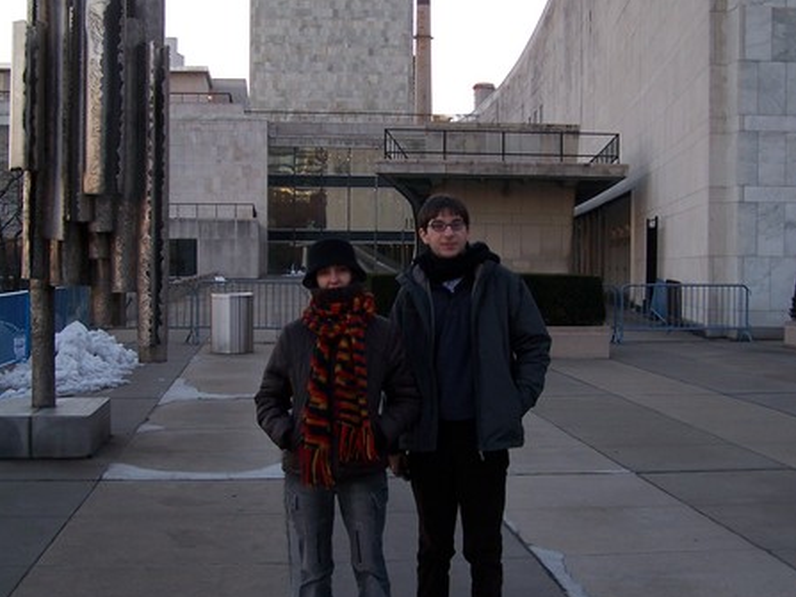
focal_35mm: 51
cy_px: 299
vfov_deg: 28.5
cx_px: 397
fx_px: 1172
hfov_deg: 37.5
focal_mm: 6.3
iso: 80
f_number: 2.8
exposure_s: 1/80
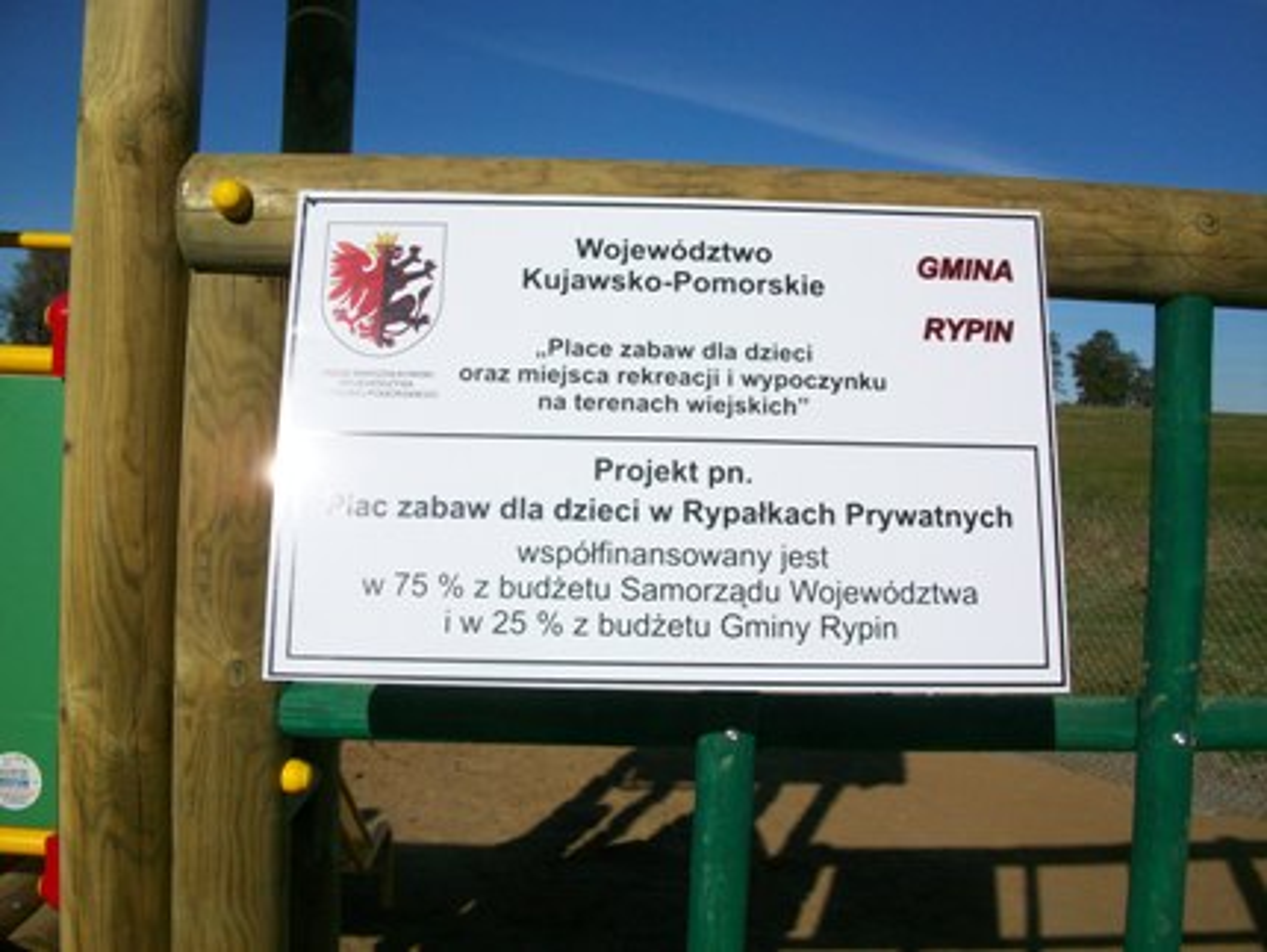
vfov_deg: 41.8
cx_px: 634
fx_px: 1245
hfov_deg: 53.9
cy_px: 476
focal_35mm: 34
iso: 80
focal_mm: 5.7
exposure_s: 1/1056
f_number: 5.5
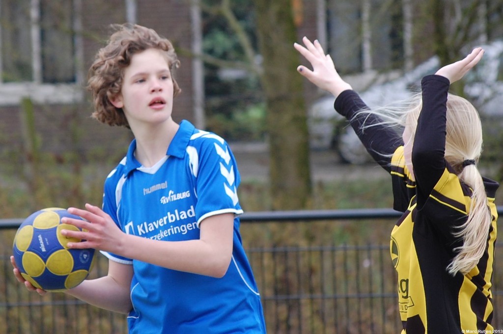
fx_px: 2616
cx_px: 252
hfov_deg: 11.0
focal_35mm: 188
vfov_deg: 7.3
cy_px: 167
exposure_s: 1/400
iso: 400
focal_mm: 125
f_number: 5
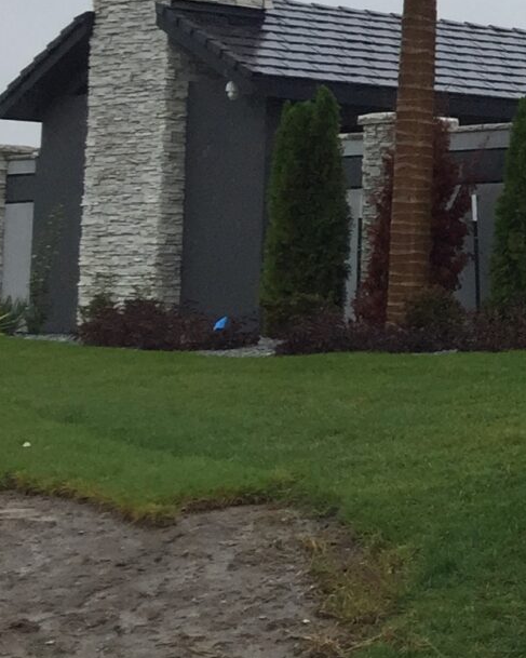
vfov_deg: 16.1
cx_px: 1365
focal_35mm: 119
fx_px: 2316
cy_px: 202
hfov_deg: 10.6
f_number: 2.2
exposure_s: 1/760
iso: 32
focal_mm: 4.15
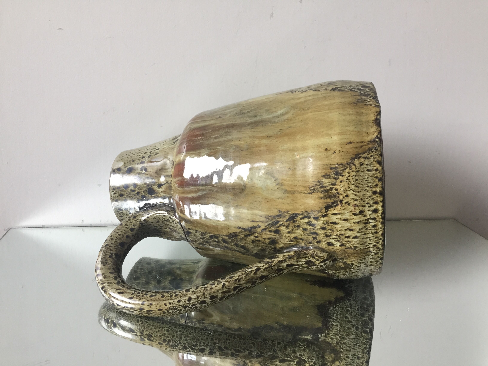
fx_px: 409
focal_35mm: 29
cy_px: 183
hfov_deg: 61.7
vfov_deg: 48.2
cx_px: 244
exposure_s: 1/33
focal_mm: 4.15
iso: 50
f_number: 2.2
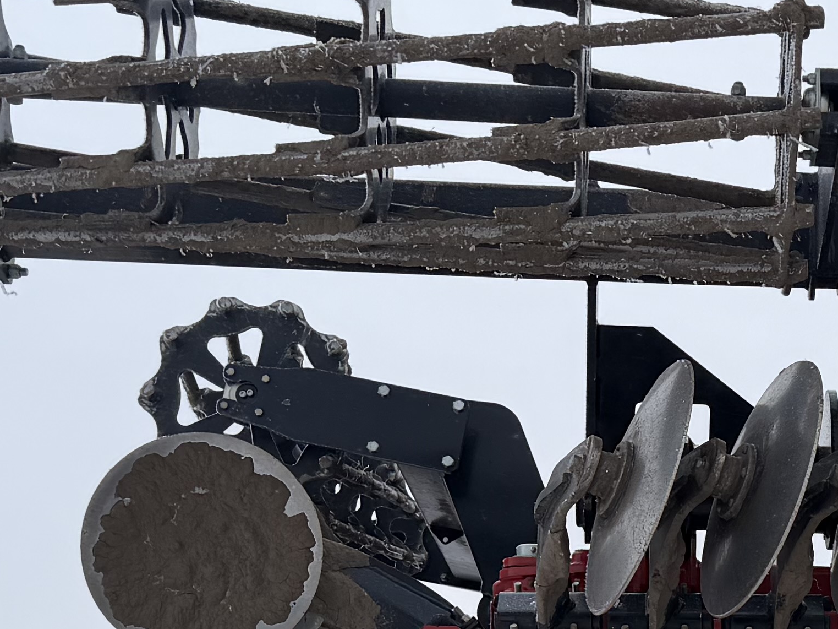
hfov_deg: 21.3
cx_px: 752
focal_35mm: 90
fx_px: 2179
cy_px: 753
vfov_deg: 15.8
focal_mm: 6.76
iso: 80
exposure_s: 1/858
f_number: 1.78
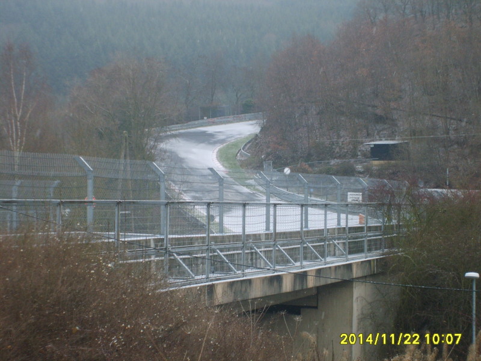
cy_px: 180
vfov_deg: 16.1
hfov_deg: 21.3
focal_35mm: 92
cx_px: 240
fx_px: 1278
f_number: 4.6
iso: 133
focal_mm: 15.5
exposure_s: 1/60
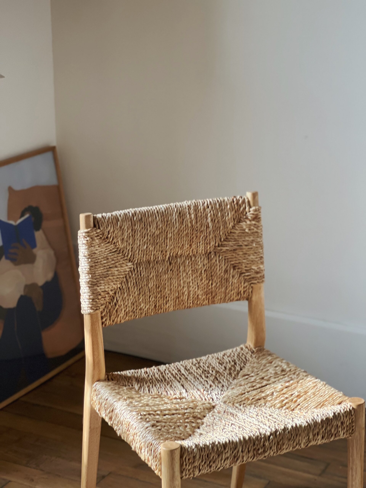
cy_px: 244
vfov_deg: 25.3
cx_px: 183
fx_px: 1086
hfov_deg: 19.1
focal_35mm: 77
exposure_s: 1/121
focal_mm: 9
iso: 160
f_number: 2.8
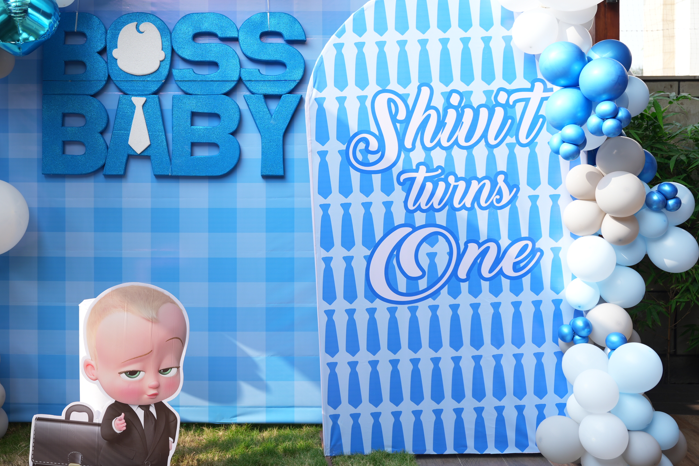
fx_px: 799
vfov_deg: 32.3
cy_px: 156
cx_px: 269
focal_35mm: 41
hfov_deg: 46.9
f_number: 3.2
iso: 100
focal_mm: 29.1
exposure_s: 1/200
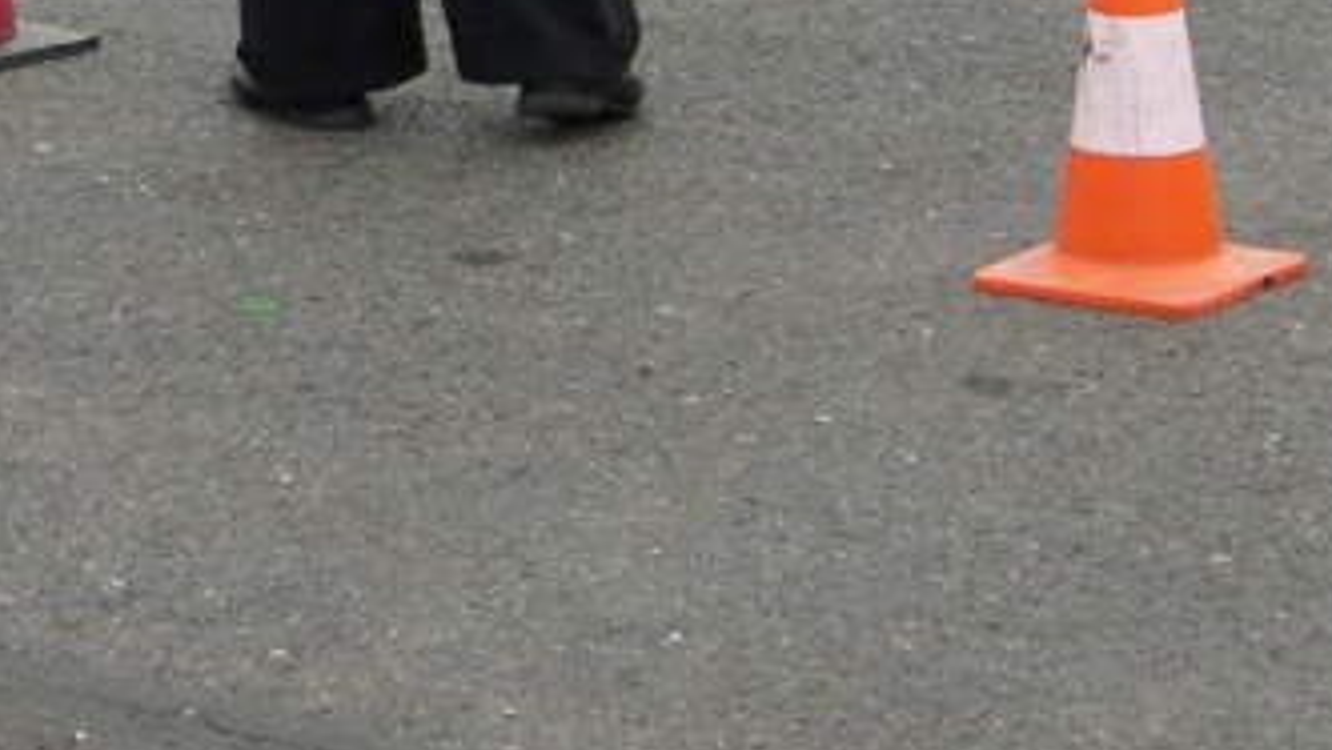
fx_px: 6536
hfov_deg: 11.5
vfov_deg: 6.5
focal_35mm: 185
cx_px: -42
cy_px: -441
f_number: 4.2
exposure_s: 1/218
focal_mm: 12.8
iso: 50
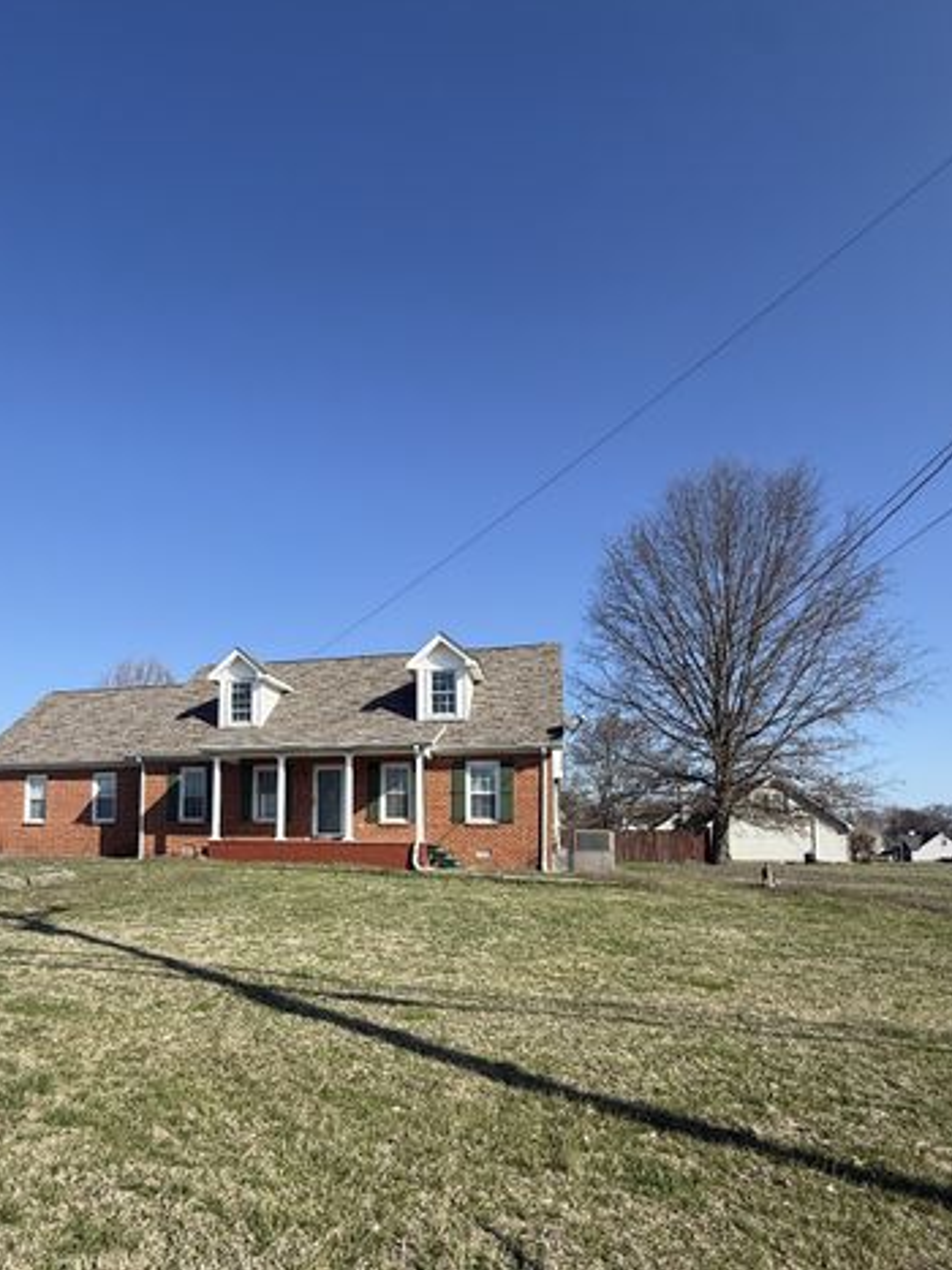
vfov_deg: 80.4
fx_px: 734
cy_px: 787
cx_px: 345
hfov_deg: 64.8
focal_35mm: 20
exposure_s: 1/1795
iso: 50
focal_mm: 2.22
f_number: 2.2
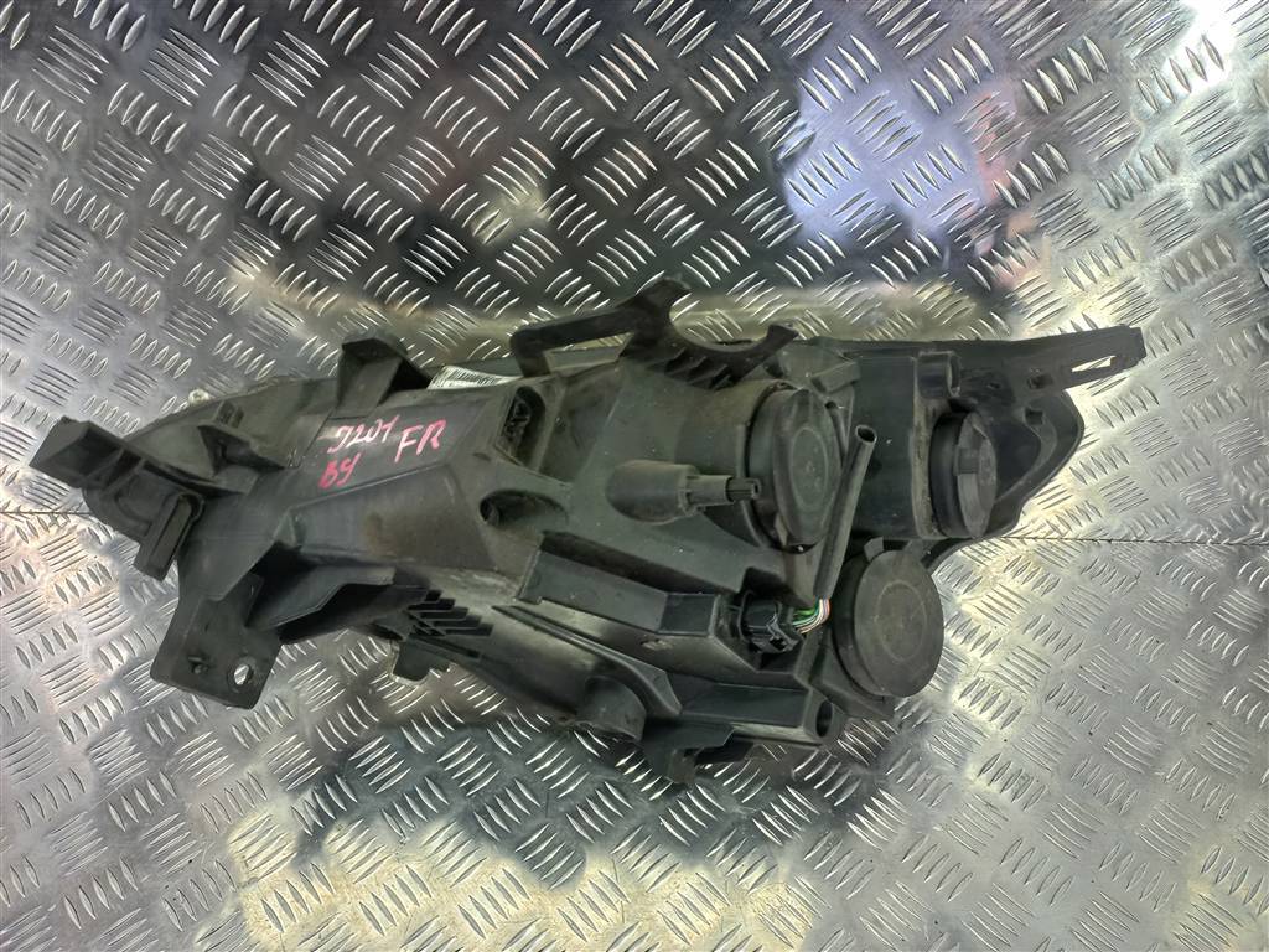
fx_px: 916
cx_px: 634
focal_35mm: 25
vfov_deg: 54.9
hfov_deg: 69.4
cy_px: 476
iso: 64
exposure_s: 1/50
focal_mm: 4.6
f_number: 1.8
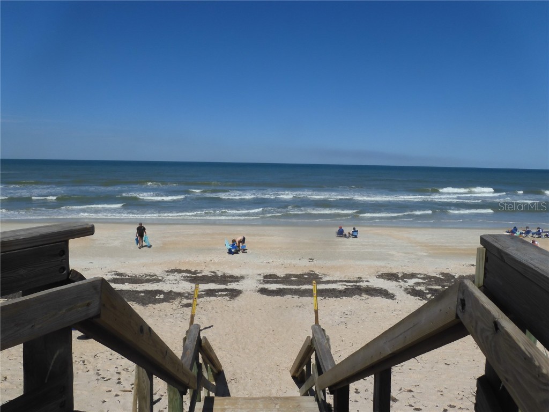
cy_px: 206
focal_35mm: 24
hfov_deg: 71.6
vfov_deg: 56.8
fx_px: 381
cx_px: 274
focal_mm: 4.3
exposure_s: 1/1600
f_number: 4.5
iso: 100
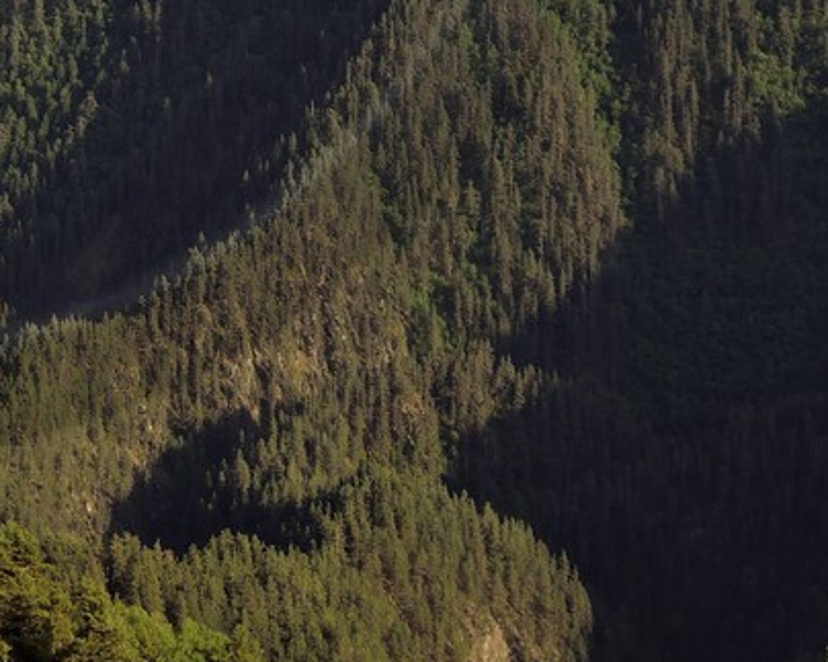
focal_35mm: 130
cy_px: -387
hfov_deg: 14.3
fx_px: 3185
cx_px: -195
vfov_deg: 11.3
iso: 400
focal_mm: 35
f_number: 9
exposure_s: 1/1250
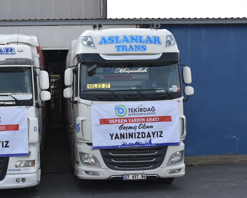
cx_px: 70
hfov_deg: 36.0
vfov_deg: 29.6
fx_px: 373
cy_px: 120
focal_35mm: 51
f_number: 7.1
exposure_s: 1/200
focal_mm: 24
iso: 100
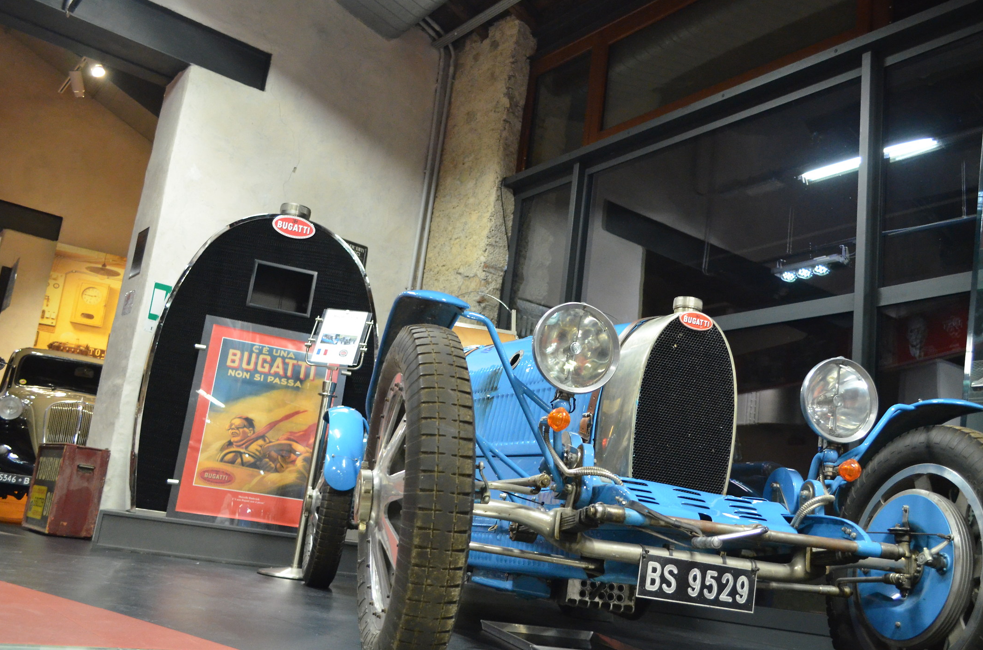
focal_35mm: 34
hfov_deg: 55.7
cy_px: 360
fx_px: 926
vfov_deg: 38.7
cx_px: 555
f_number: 3.8
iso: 2800
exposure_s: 1/30
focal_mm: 20
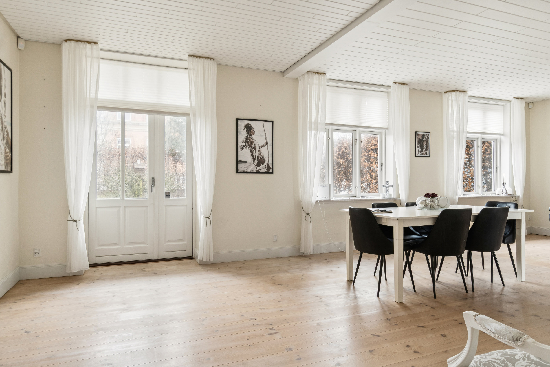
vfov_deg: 56.1
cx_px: 275
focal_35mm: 22
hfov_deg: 77.3
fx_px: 344
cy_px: 184
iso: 320
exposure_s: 1/5
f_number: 8
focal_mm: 15
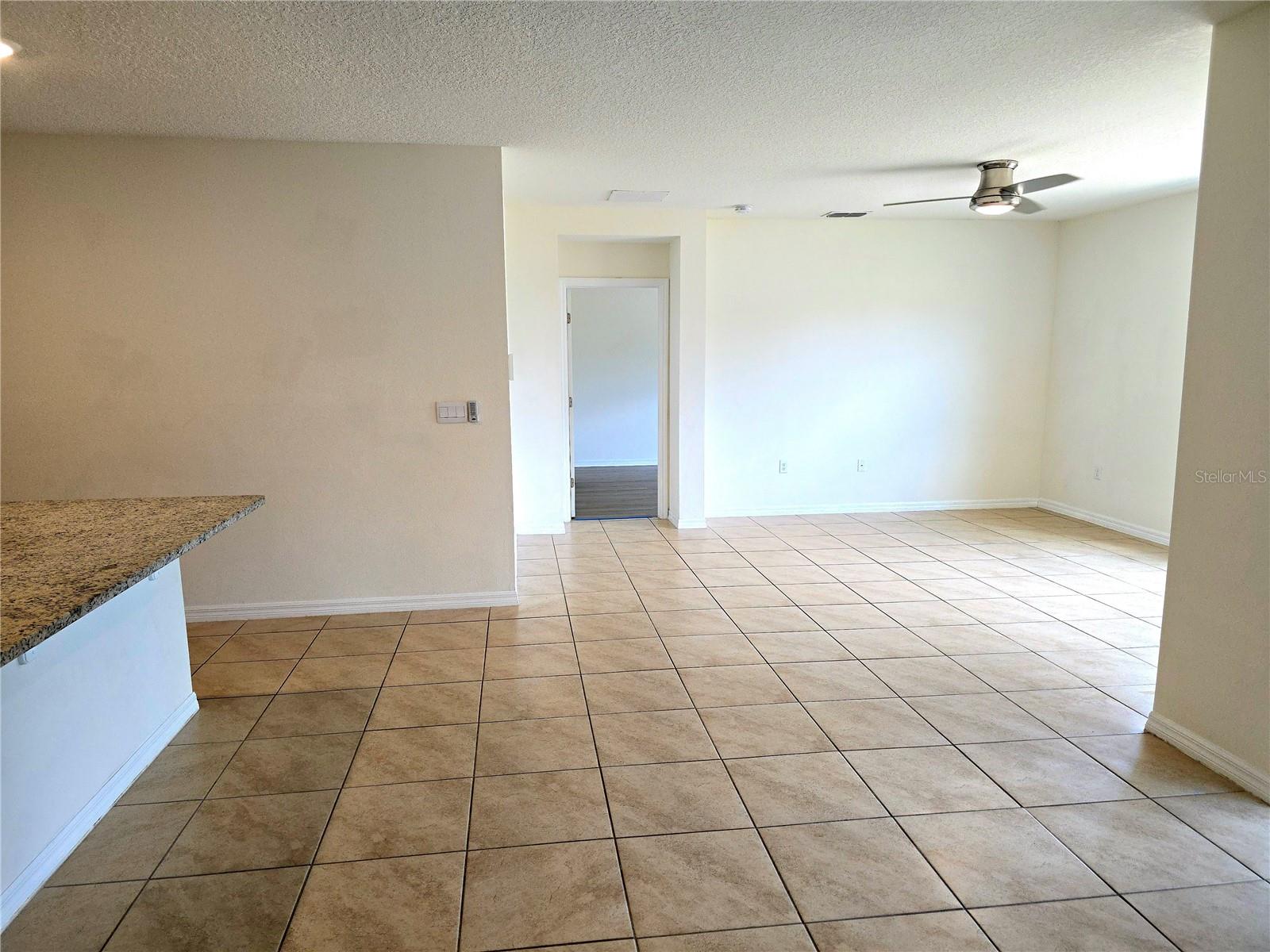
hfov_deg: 73.9
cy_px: 476
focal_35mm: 23
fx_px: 844
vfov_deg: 58.9
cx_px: 635
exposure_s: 1/120
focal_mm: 6.3
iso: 100
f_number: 1.7
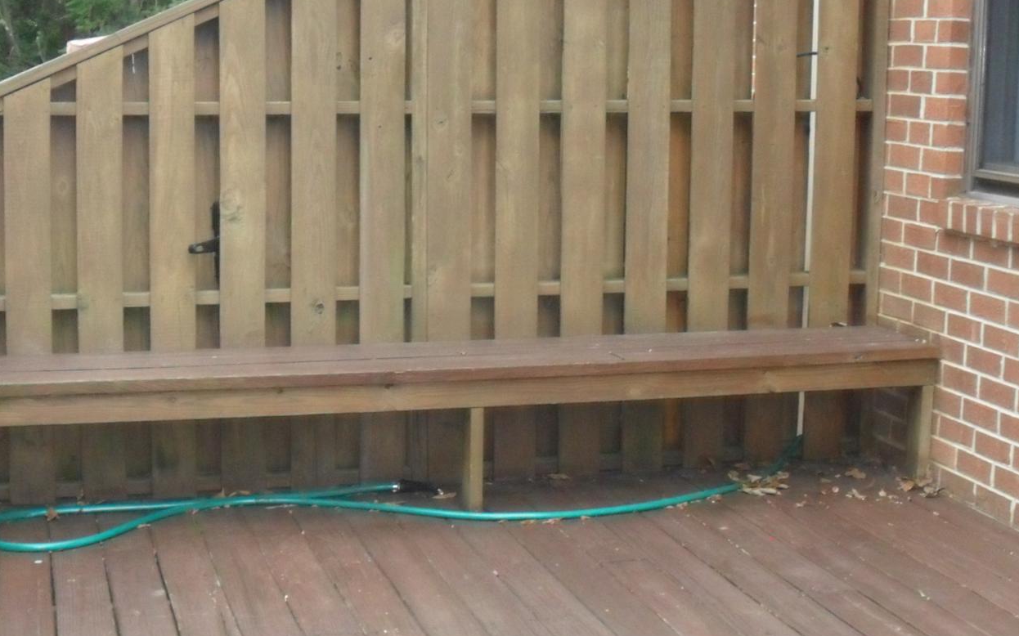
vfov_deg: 21.3
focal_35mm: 61
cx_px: 508
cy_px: 320
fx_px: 1694
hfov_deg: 33.5
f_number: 3
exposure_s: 1/45
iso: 320
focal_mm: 6.3
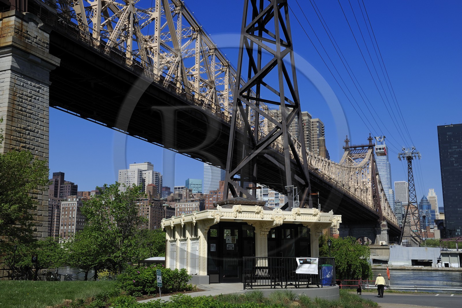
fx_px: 488
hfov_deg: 50.7
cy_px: 154
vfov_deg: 35.0
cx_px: 231
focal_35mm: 38
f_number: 13
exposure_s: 1/250
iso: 200
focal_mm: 38
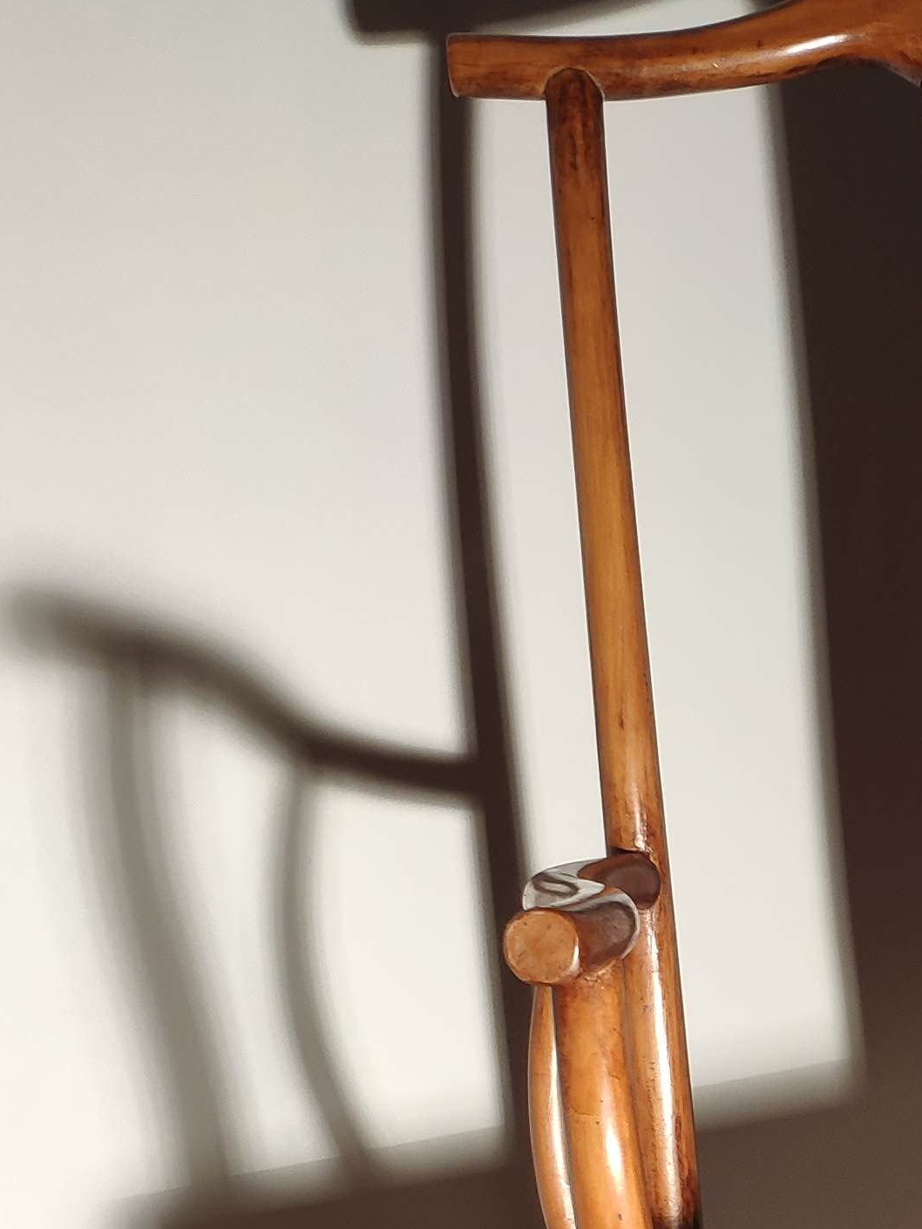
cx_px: 1162
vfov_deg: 29.6
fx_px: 2131
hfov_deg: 22.2
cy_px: 1287
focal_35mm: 60
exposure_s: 1/100
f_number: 1.8
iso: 205
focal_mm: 4.22
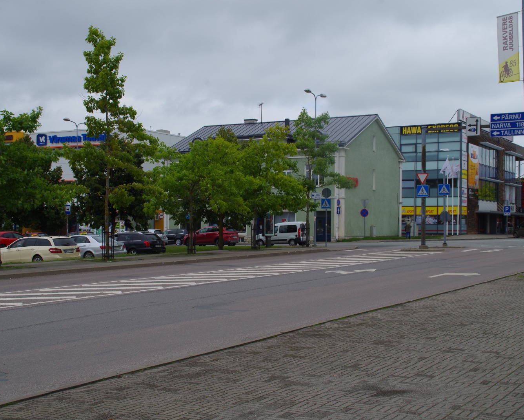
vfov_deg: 27.1
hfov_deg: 33.5
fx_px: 869
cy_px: 210
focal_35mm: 56
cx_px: 235
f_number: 11
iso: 160
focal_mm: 33
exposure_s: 1/160
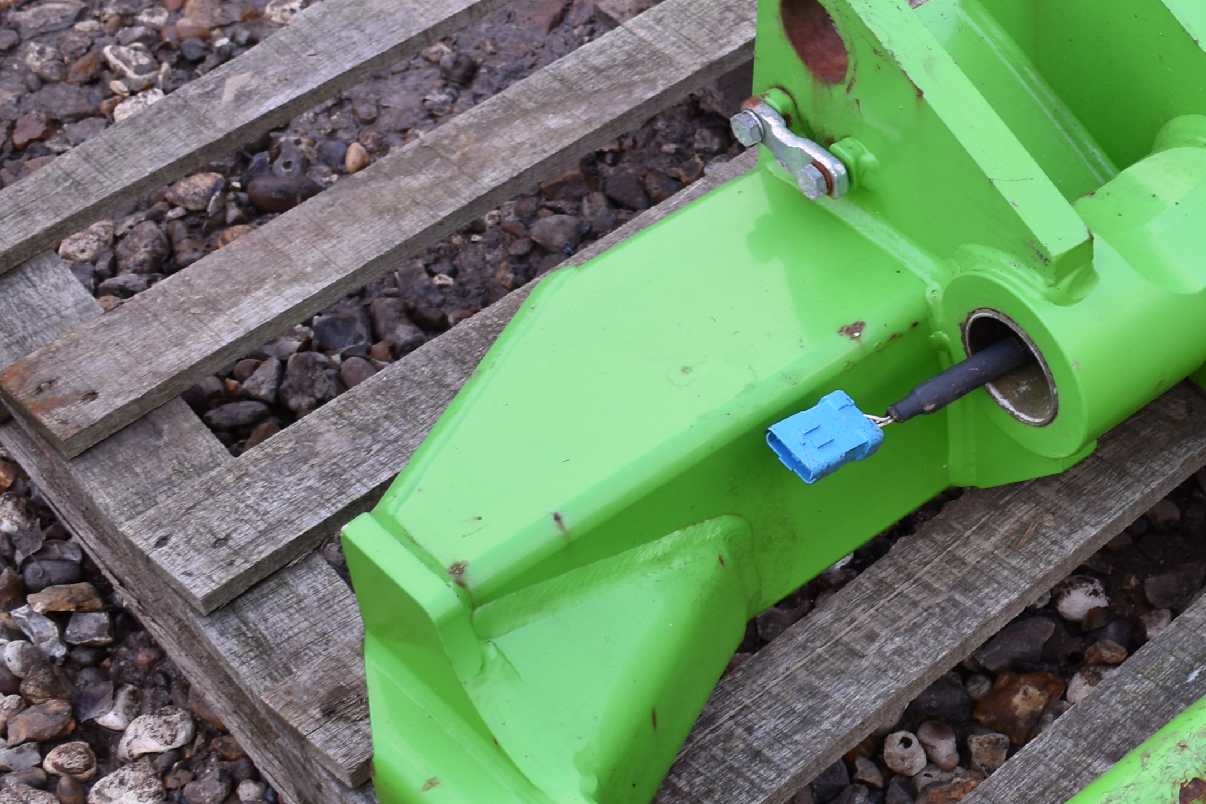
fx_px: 2927
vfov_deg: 15.6
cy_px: 317
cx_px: 1344
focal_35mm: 87
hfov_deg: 22.0
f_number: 3.8
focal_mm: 21
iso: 100
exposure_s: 1/25
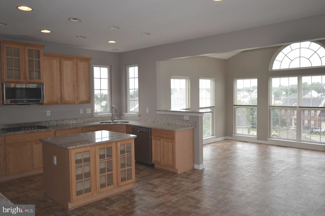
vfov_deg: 43.4
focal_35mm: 30
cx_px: 162
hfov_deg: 62.0
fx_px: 270
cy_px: 108
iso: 200
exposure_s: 1/160
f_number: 3.5
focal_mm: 20
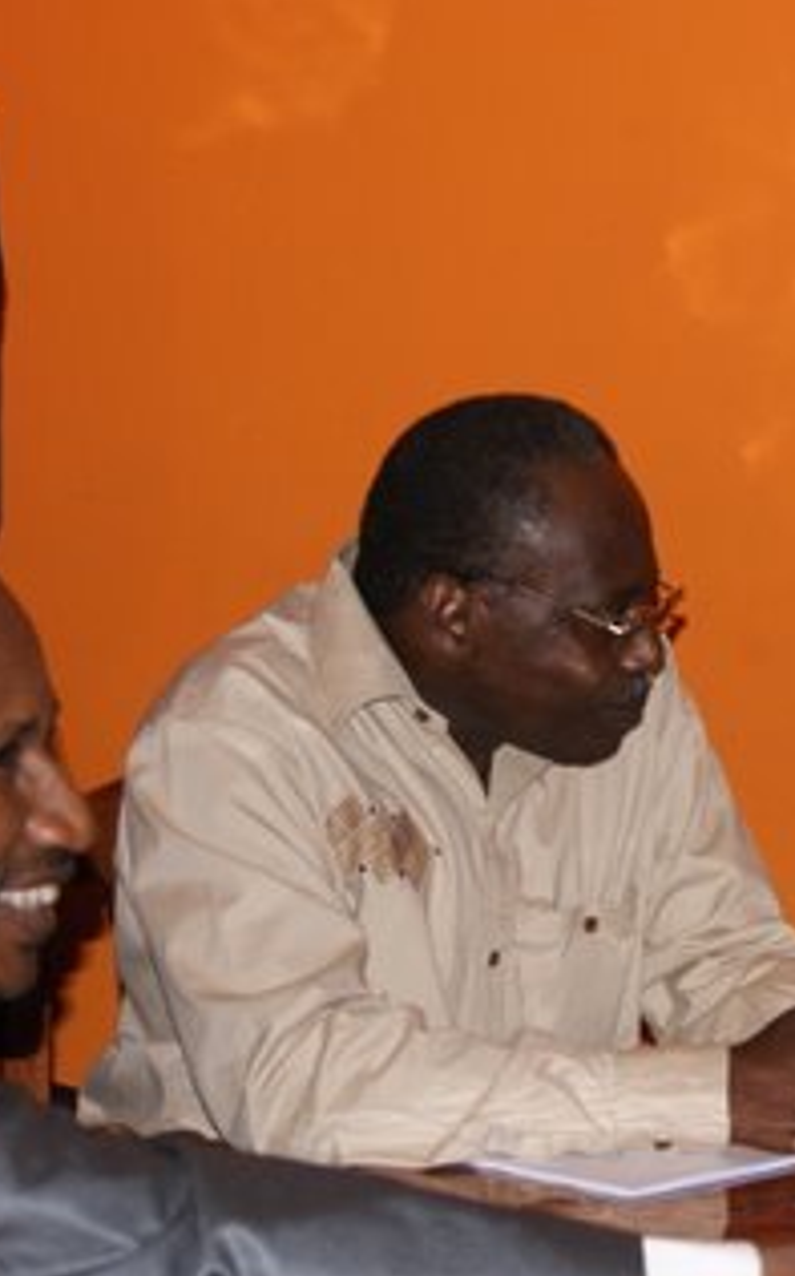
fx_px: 4438
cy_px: 634
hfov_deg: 10.1
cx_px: 940
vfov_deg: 16.4
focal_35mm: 128
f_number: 5.6
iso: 400
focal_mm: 55
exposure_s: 1/80
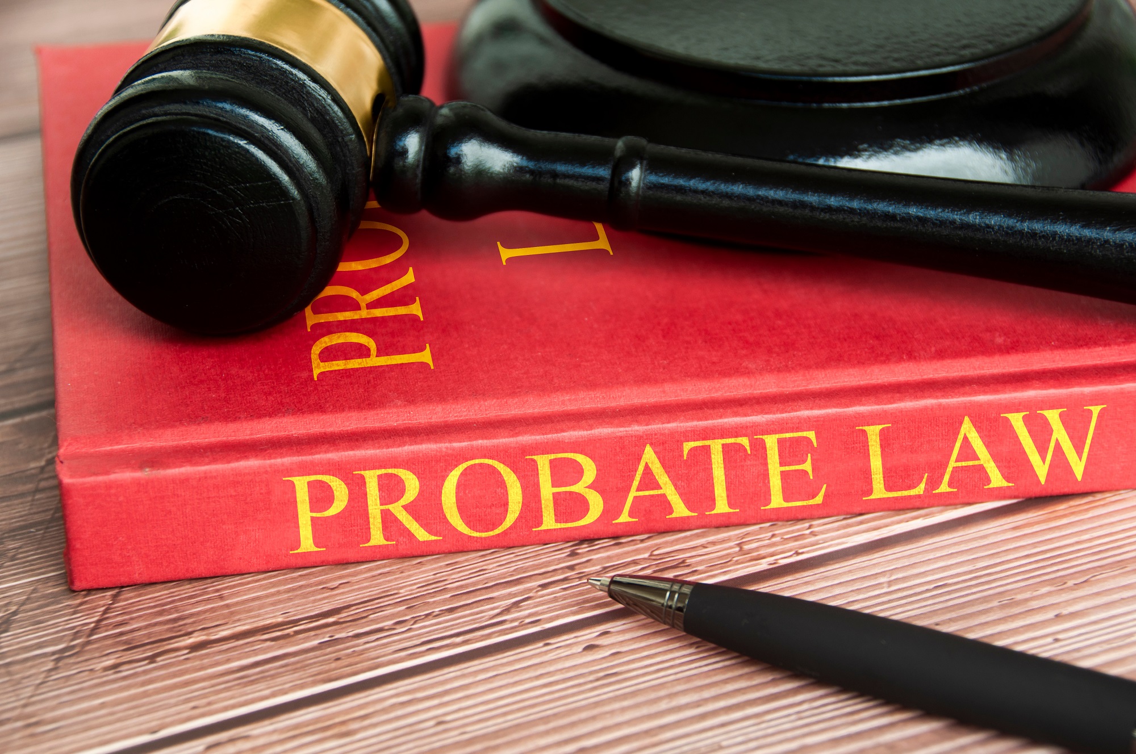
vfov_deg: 14.0
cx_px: 568
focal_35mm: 98
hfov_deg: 20.9
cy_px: 377
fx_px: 3073
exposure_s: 1/25
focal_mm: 65
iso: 160
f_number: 8
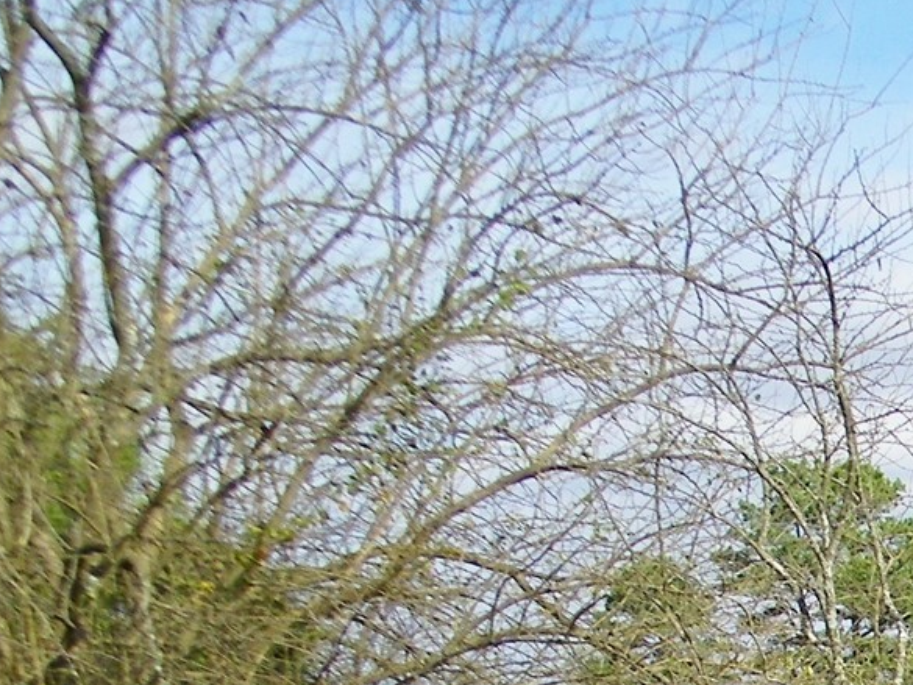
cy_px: 958
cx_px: 1423
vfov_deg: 13.5
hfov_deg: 16.8
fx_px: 2770
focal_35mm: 105
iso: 80
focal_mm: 5.8
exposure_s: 1/250
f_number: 7.2
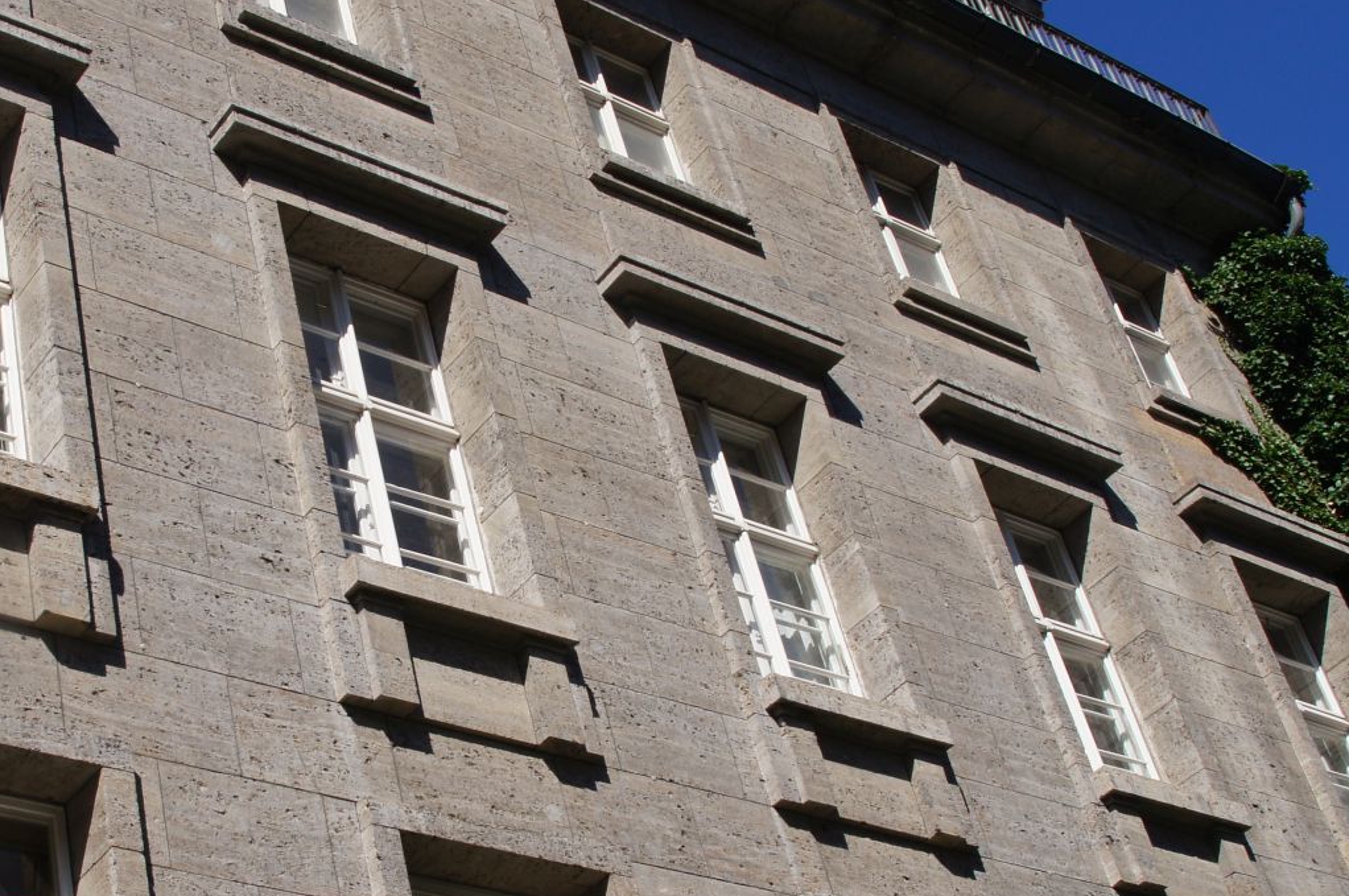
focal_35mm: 62
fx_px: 2321
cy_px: 565
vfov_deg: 21.8
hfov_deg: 32.2
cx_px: 463
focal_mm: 22
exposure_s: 1/160
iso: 100
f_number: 13
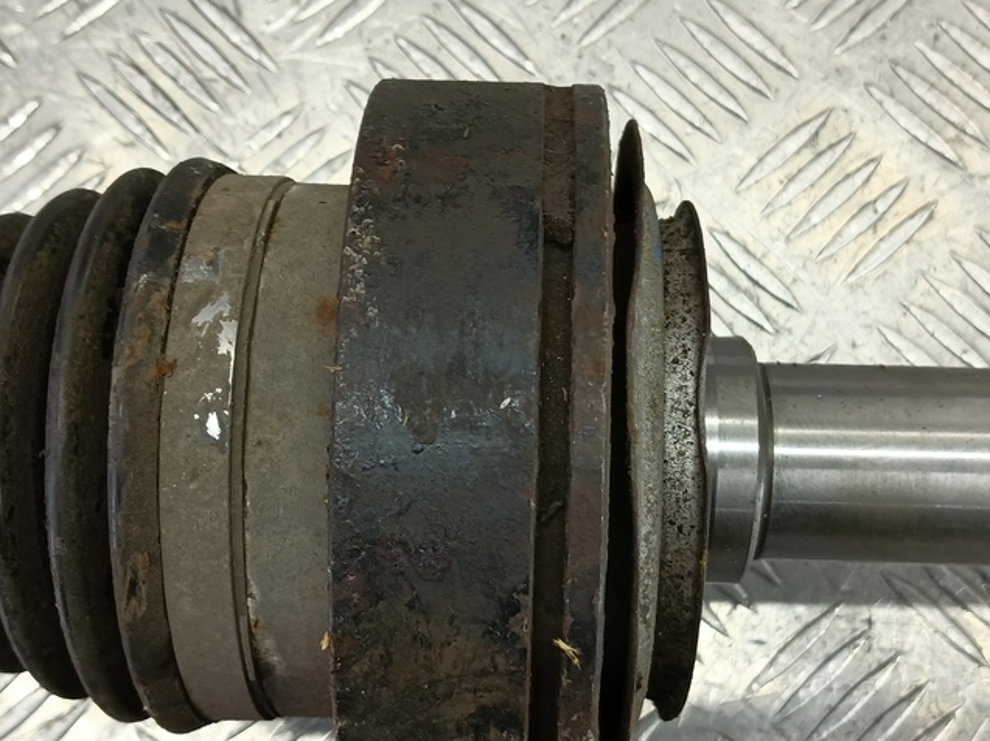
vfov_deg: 38.5
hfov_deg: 50.2
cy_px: 430
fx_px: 1058
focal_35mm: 37
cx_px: 513
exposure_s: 1/50
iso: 135
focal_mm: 4.11
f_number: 1.6
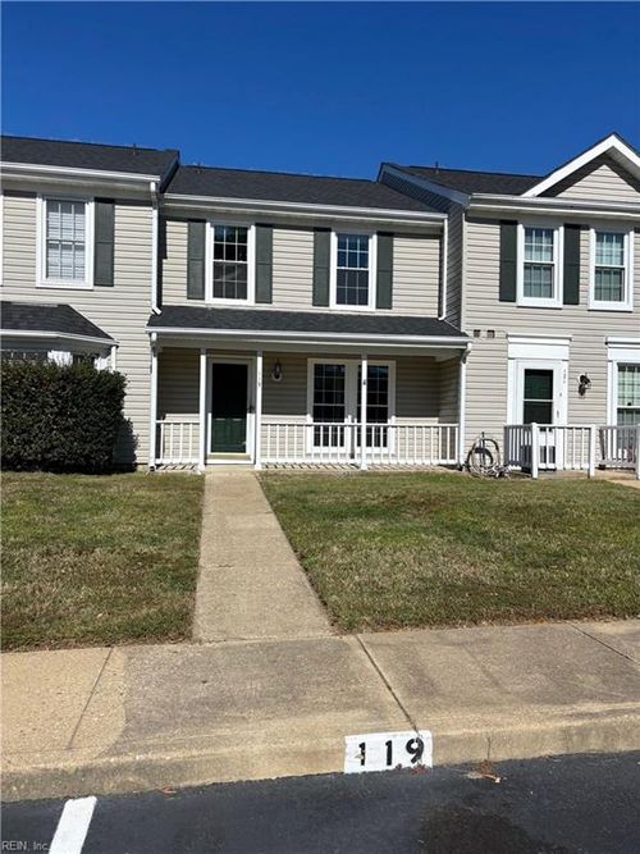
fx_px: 641
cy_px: 427
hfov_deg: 53.0
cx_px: 320
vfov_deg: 67.3
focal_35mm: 26
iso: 50
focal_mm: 5.96
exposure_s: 1/6329
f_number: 1.6
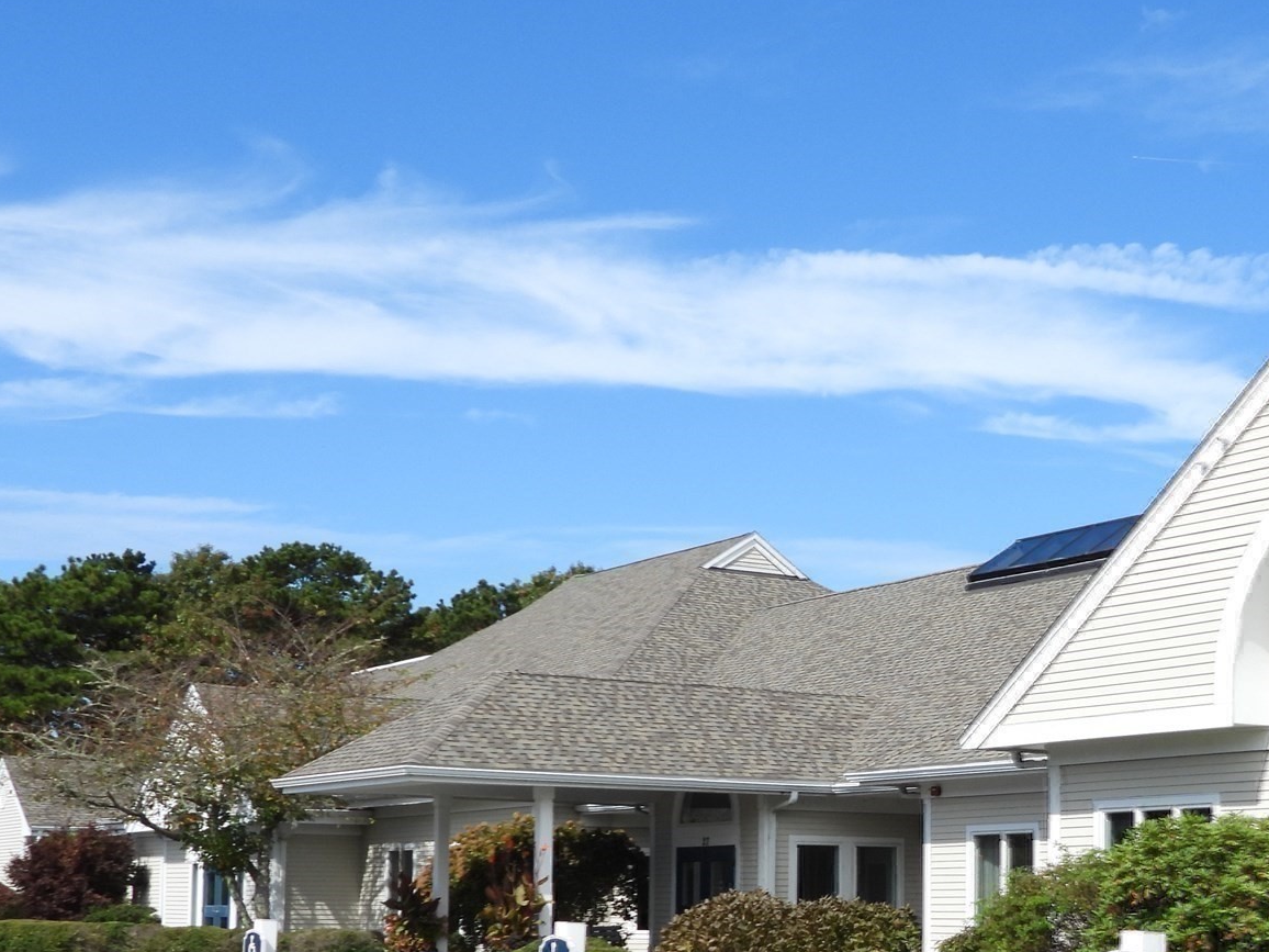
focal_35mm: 62
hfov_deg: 30.6
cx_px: 963
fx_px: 2273
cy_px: 725
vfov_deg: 23.4
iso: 100
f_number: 3.5
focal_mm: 6.3
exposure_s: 1/1250
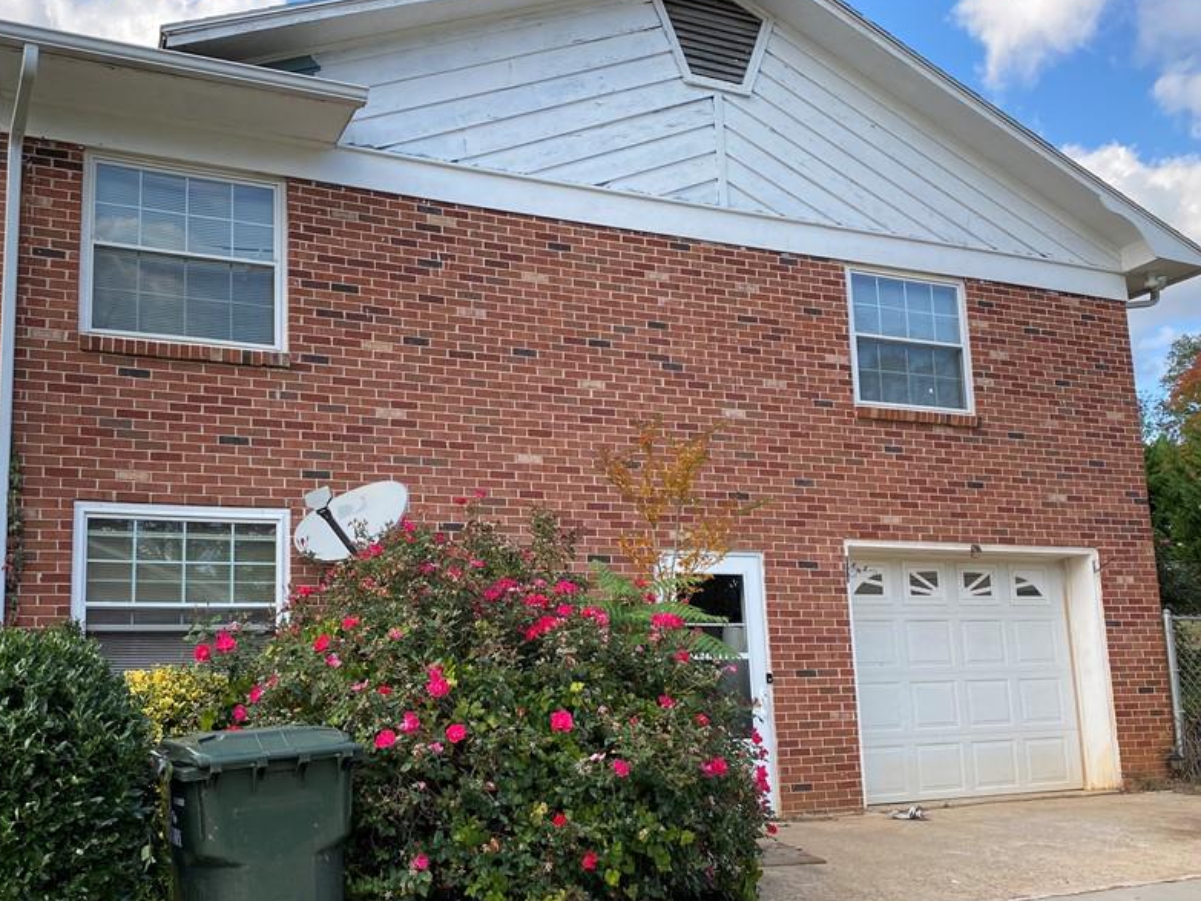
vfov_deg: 41.7
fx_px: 1179
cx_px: 517
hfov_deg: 53.8
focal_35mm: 34
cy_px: 522
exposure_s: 1/560
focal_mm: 4.25
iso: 32
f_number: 1.8
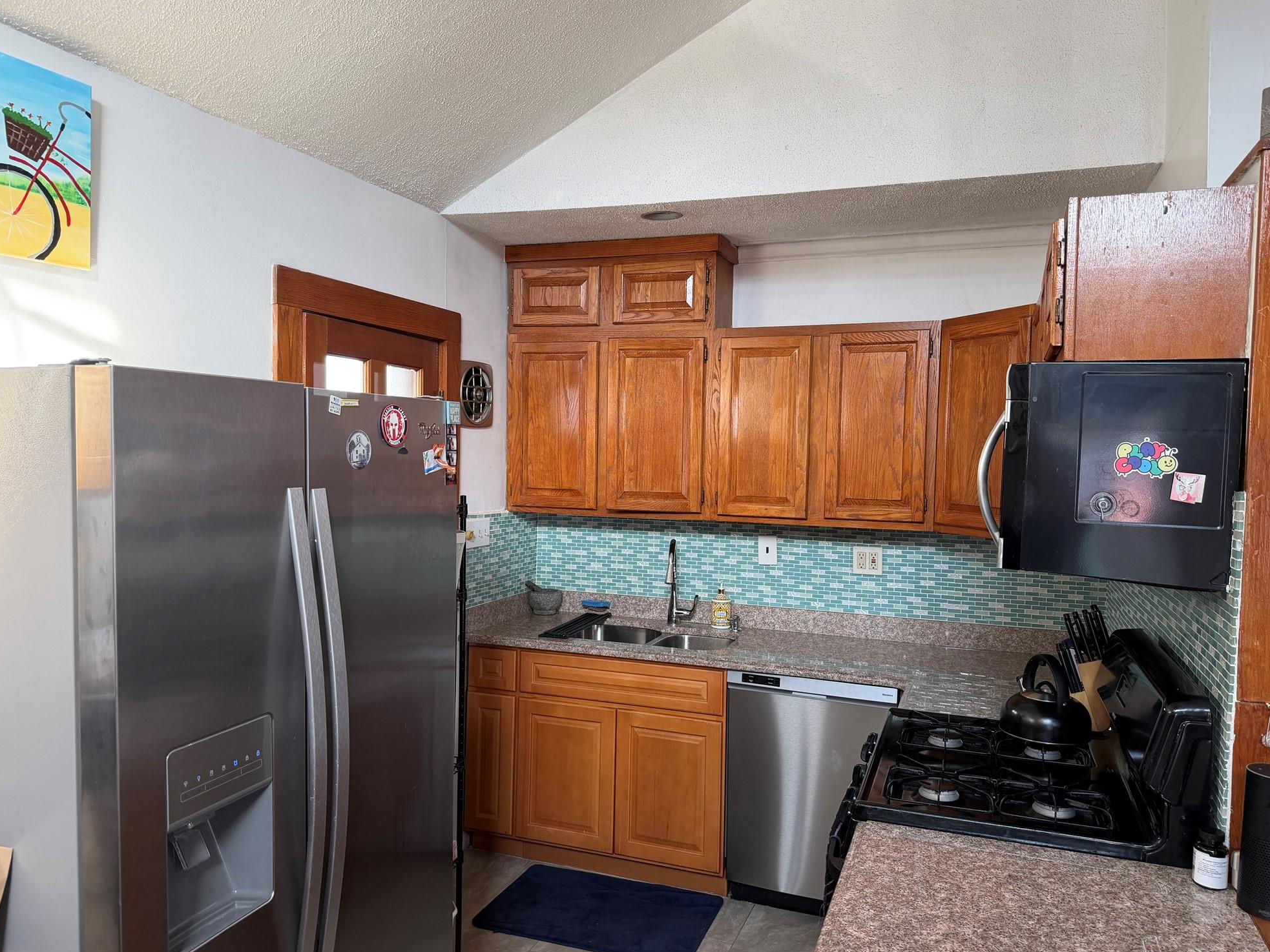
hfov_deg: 69.4
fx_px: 917
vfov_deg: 54.9
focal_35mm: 25
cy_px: 480
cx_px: 645
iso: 125
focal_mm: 6.76
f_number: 1.78
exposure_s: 1/120
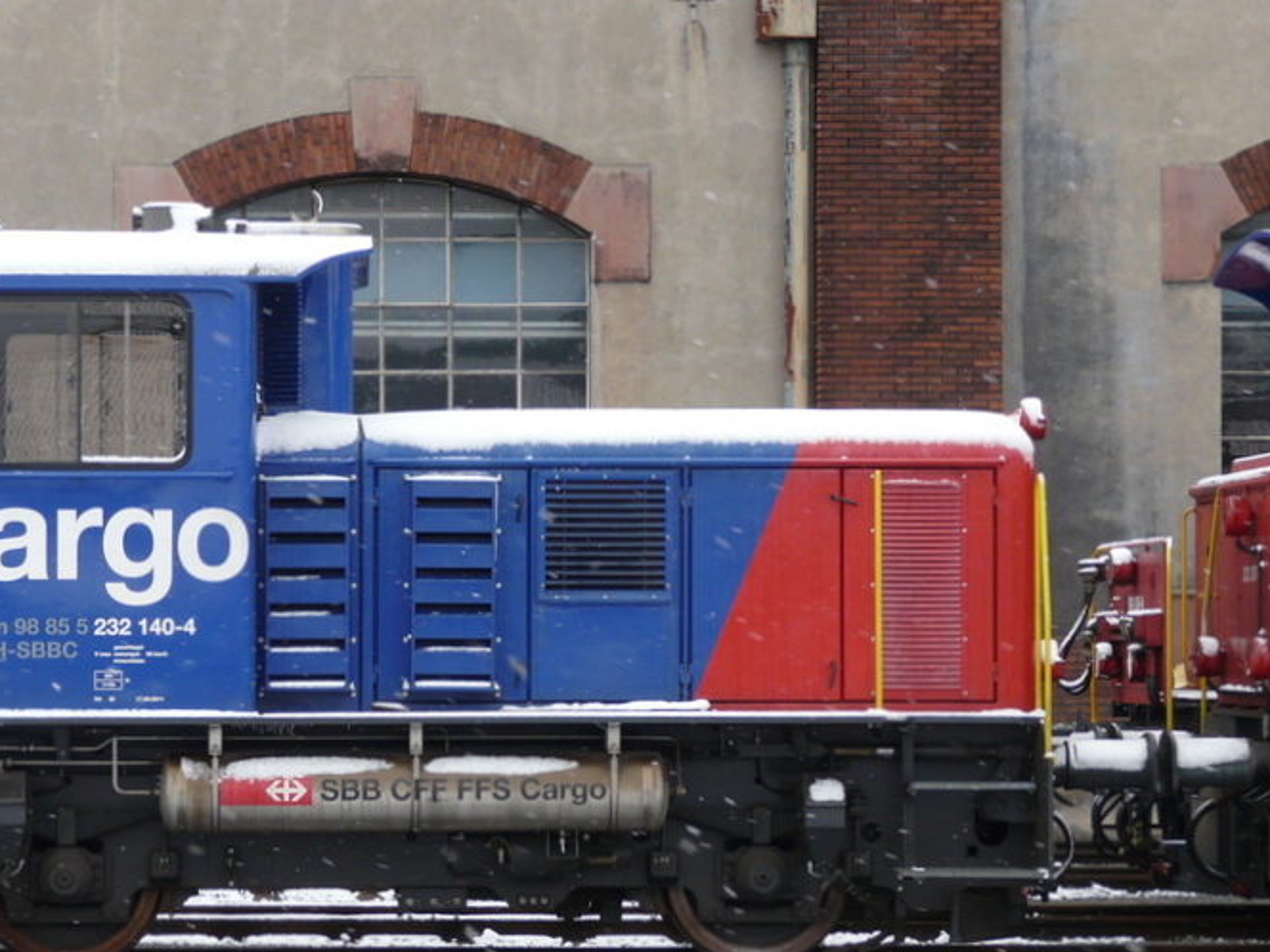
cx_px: 471
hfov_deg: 14.7
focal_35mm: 134
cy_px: 564
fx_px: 4916
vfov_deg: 11.1
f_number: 3.6
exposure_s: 1/80
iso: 100
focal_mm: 14.7
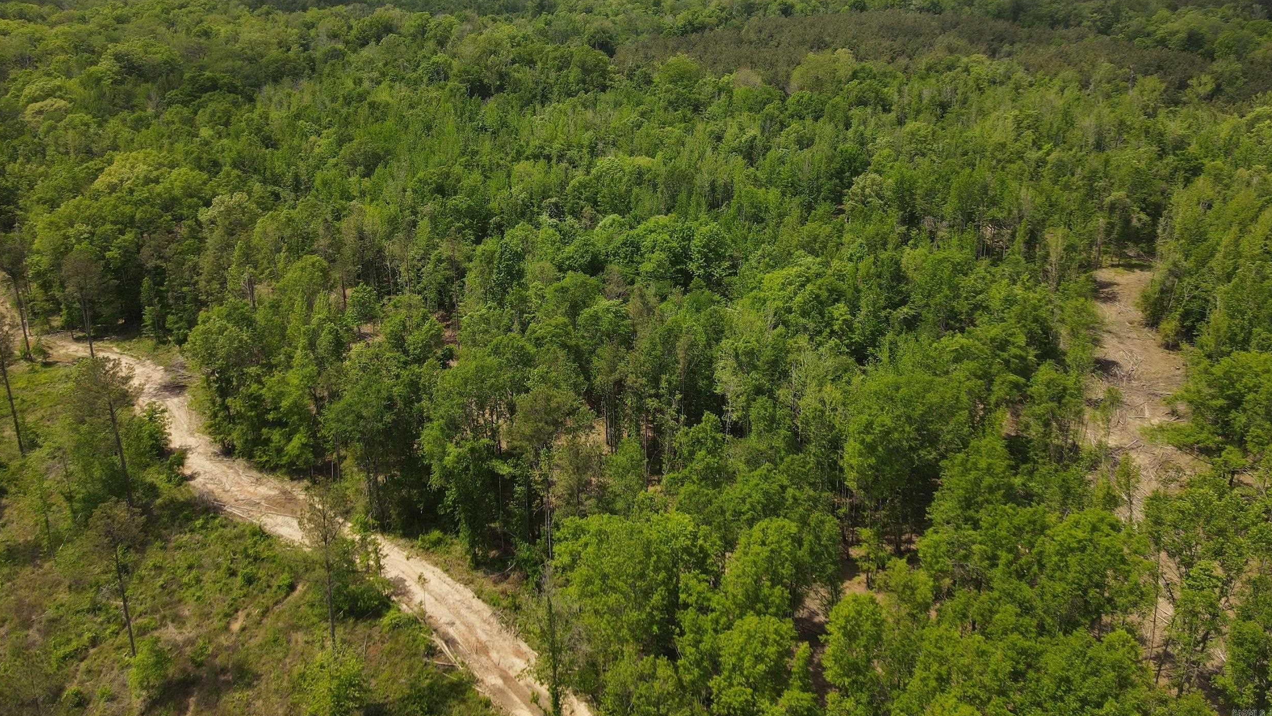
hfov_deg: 69.9
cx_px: 627
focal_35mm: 27
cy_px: 227
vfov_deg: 42.2
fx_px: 911
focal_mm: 4.5
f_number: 2.8
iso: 100
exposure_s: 1/40
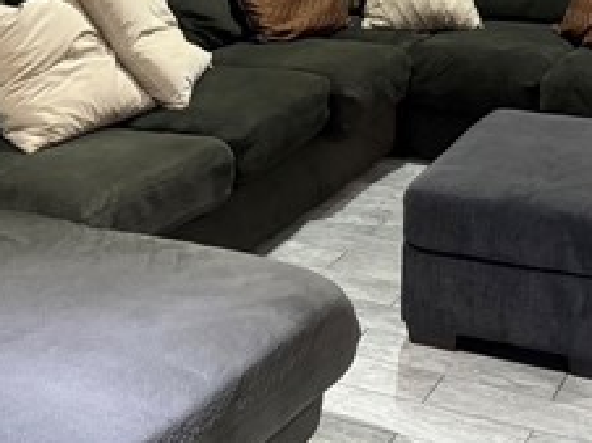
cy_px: -71
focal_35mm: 68
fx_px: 1162
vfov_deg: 20.4
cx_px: 456
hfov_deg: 28.1
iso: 800
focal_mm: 6.76
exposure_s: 1/30
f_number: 1.78
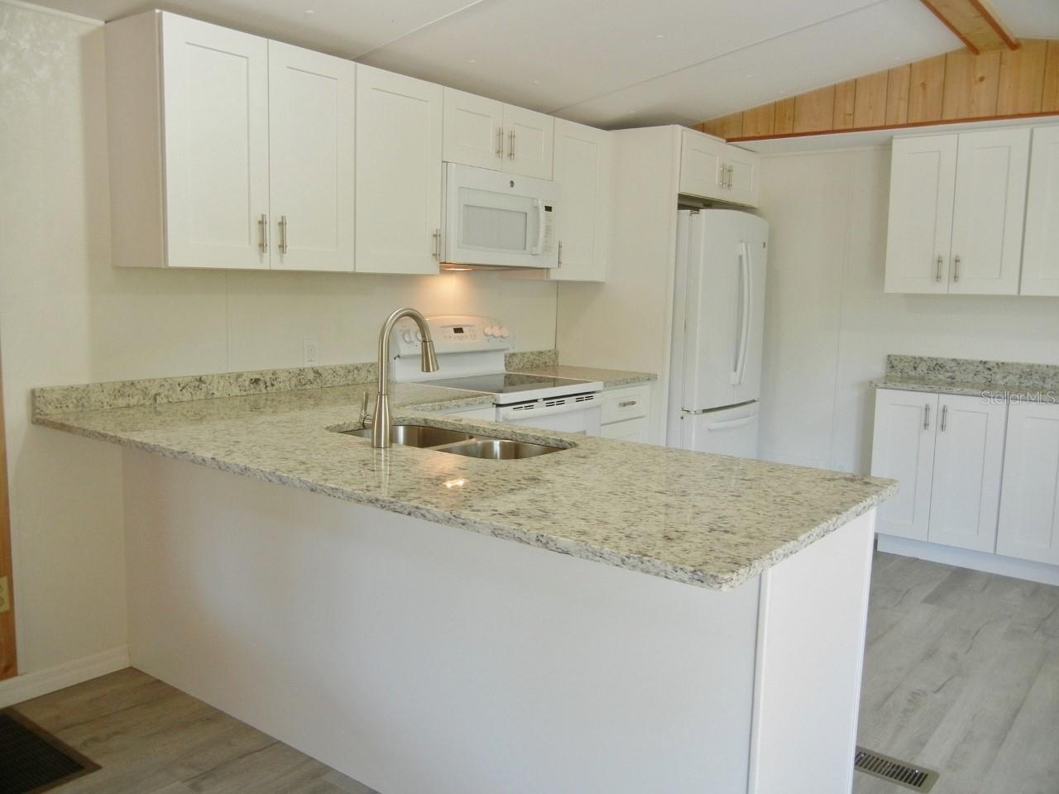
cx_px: 530
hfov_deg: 60.0
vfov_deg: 46.8
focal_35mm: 30
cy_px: 397
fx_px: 918
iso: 160
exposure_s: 1/34.3
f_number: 3.5
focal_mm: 5.4
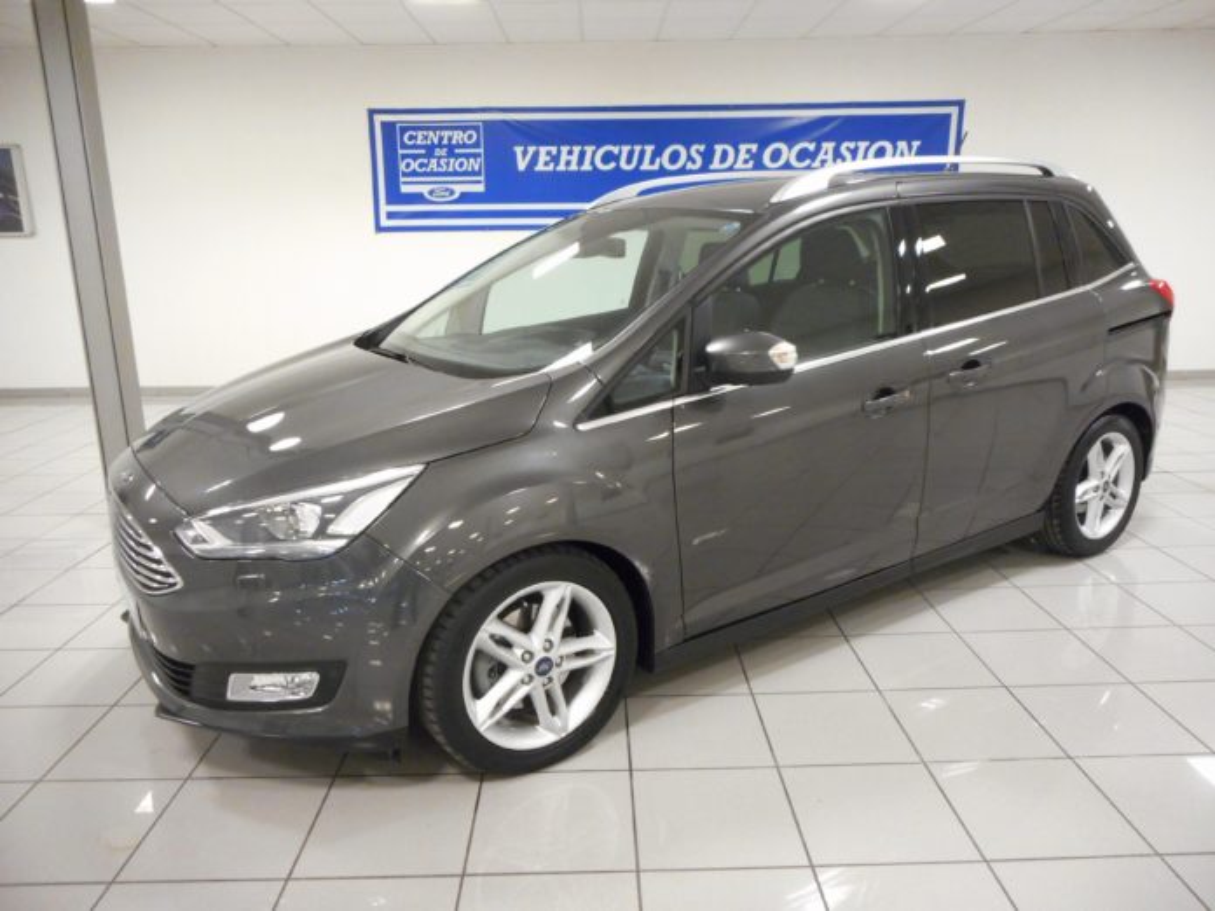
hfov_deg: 69.4
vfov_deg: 54.9
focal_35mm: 25
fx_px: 877
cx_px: 608
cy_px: 456
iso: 560
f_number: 3.7
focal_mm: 4.5
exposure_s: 1/8
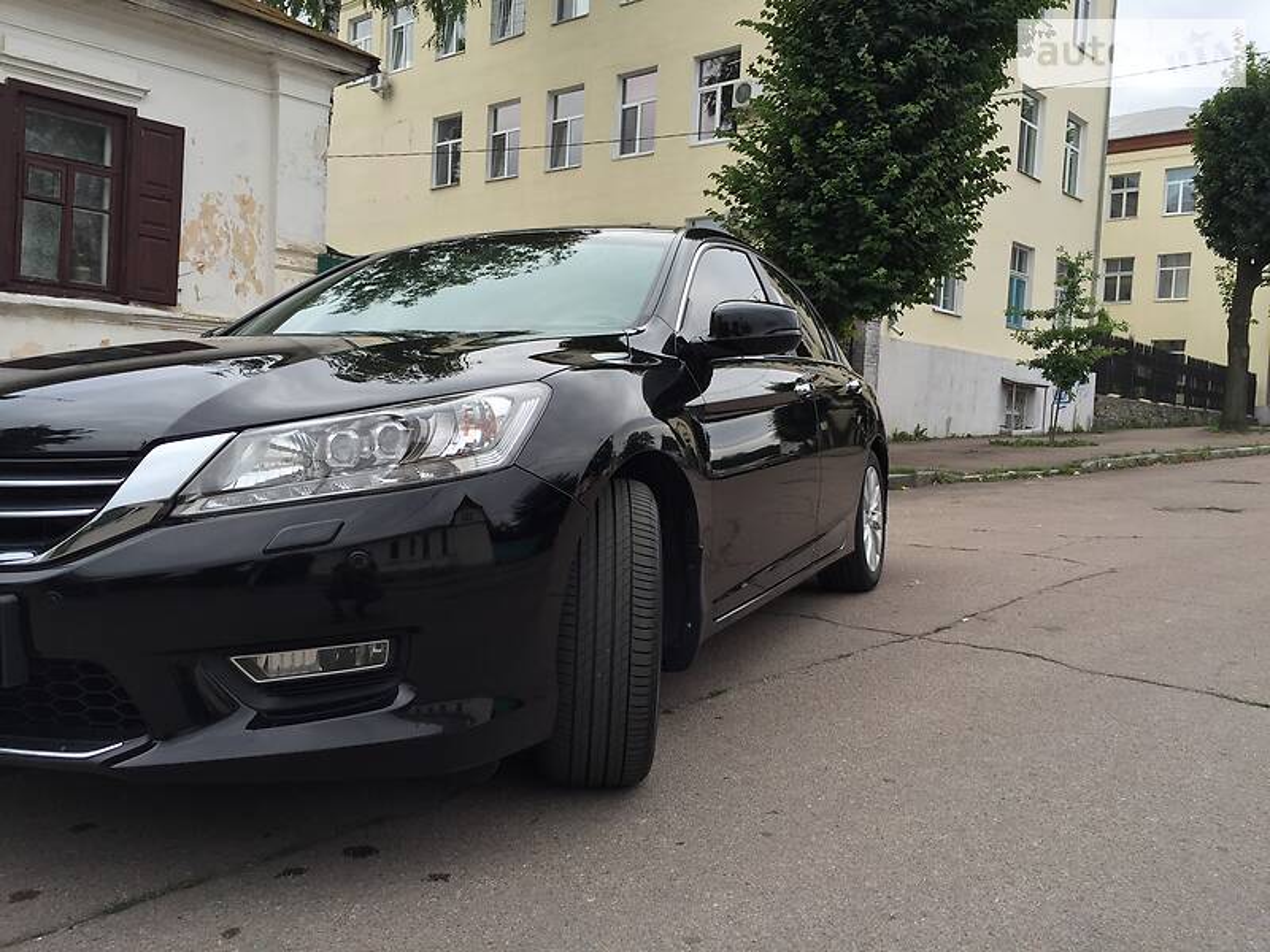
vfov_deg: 48.2
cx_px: 635
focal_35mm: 29
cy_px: 476
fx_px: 1064
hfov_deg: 61.7
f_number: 2.2
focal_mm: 4.2
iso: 32
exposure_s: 1/304
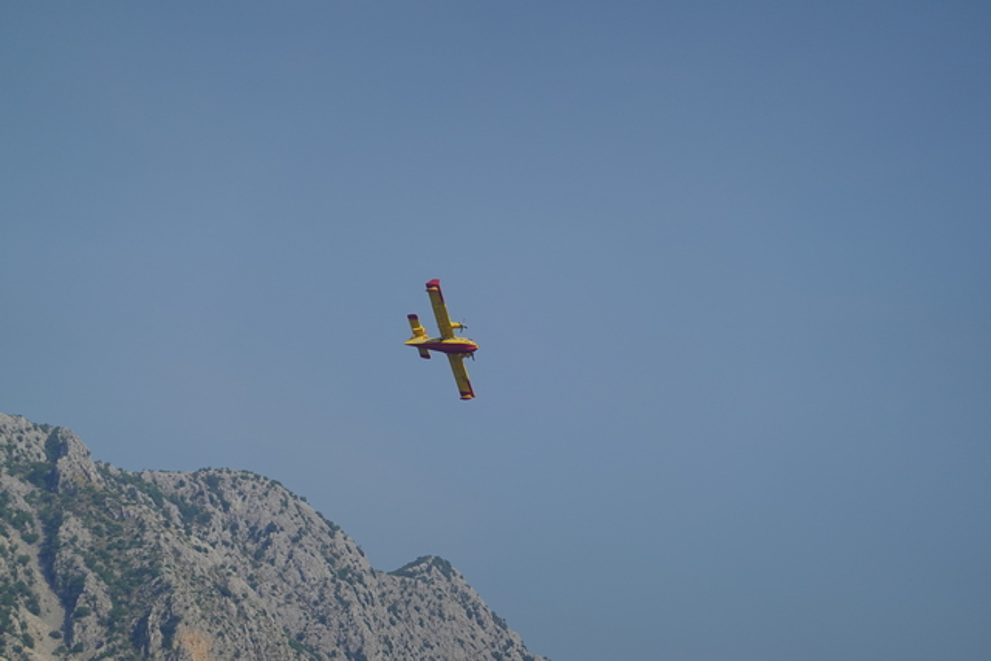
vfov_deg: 6.9
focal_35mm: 200
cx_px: 496
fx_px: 5506
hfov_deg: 10.3
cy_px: 330
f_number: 4.5
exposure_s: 1/1250
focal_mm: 72
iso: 100
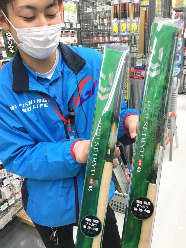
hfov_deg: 45.5
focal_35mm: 31
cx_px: 93
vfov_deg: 58.3
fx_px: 222
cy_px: 124
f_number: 2.4
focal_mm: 3.3
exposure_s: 1/30
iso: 32
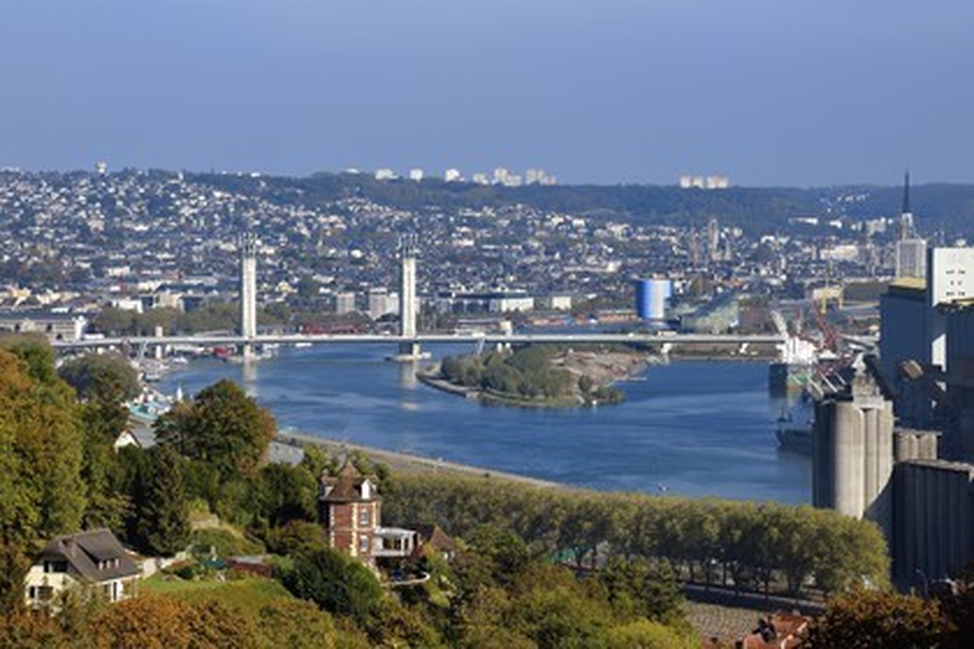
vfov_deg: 10.2
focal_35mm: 135
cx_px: 487
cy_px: 324
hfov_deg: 15.2
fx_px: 3652
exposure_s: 1/250
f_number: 13
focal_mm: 135
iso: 200
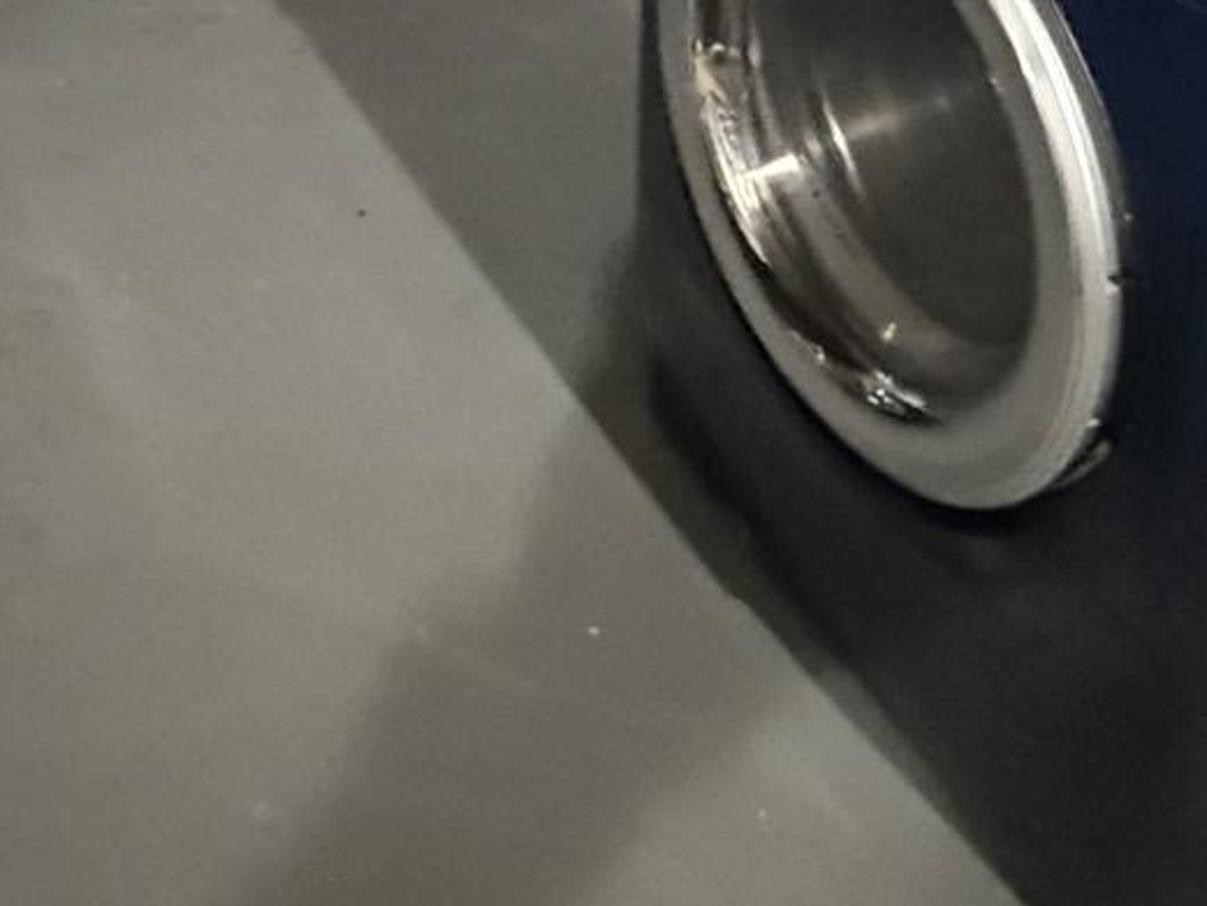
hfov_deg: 34.8
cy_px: -463
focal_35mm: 55
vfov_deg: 21.9
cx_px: 477
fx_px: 1918
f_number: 2.2
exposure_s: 1/40
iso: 1600
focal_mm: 2.22
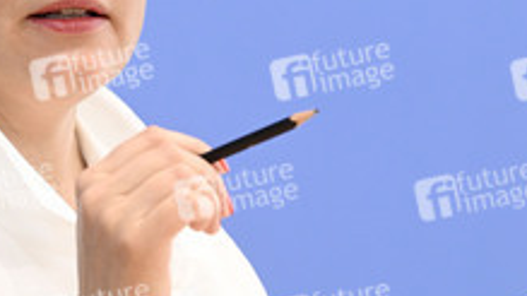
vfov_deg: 2.8
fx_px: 6021
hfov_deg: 5.0
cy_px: 12
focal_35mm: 431
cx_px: 28
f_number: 6.3
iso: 4000
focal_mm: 200
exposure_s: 1/500
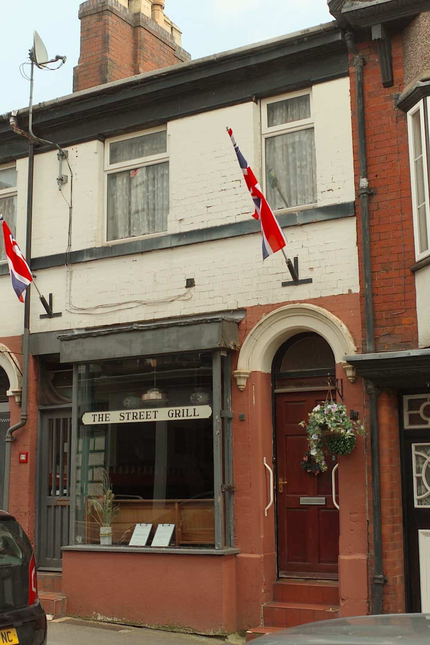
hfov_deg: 27.0
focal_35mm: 50
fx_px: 896
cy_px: 322
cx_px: 215
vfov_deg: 39.6
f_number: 2.8
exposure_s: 1/1250
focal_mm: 18.3
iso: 320
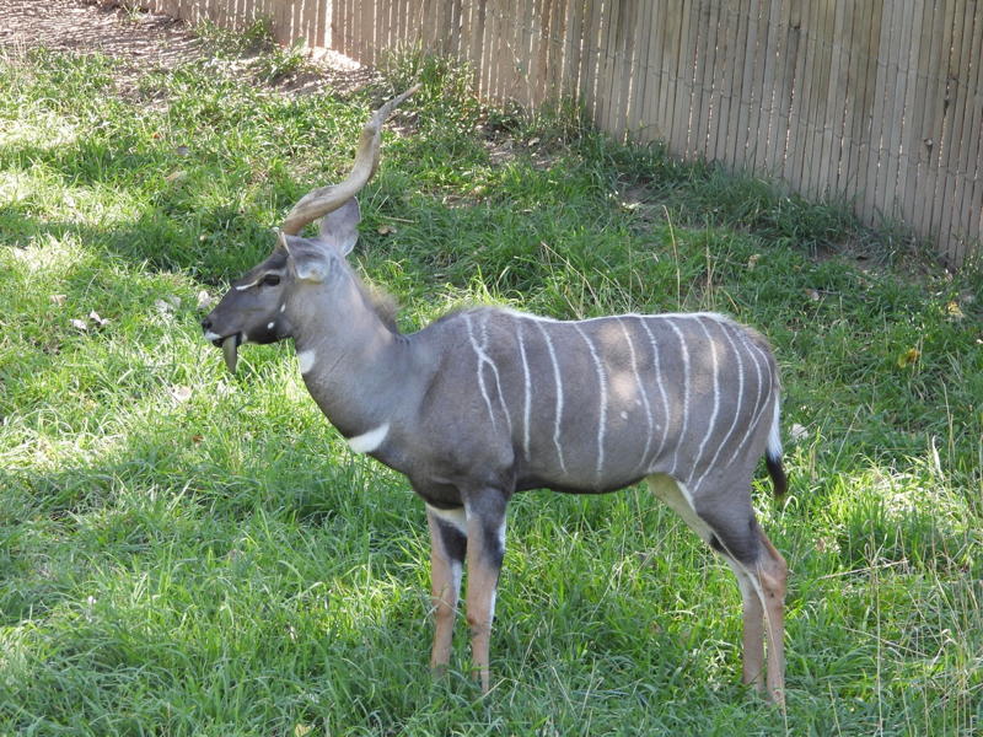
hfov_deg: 9.9
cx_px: 492
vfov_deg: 7.4
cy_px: 368
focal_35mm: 200
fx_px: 5679
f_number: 4.5
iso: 125
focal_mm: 35.9
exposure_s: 1/60
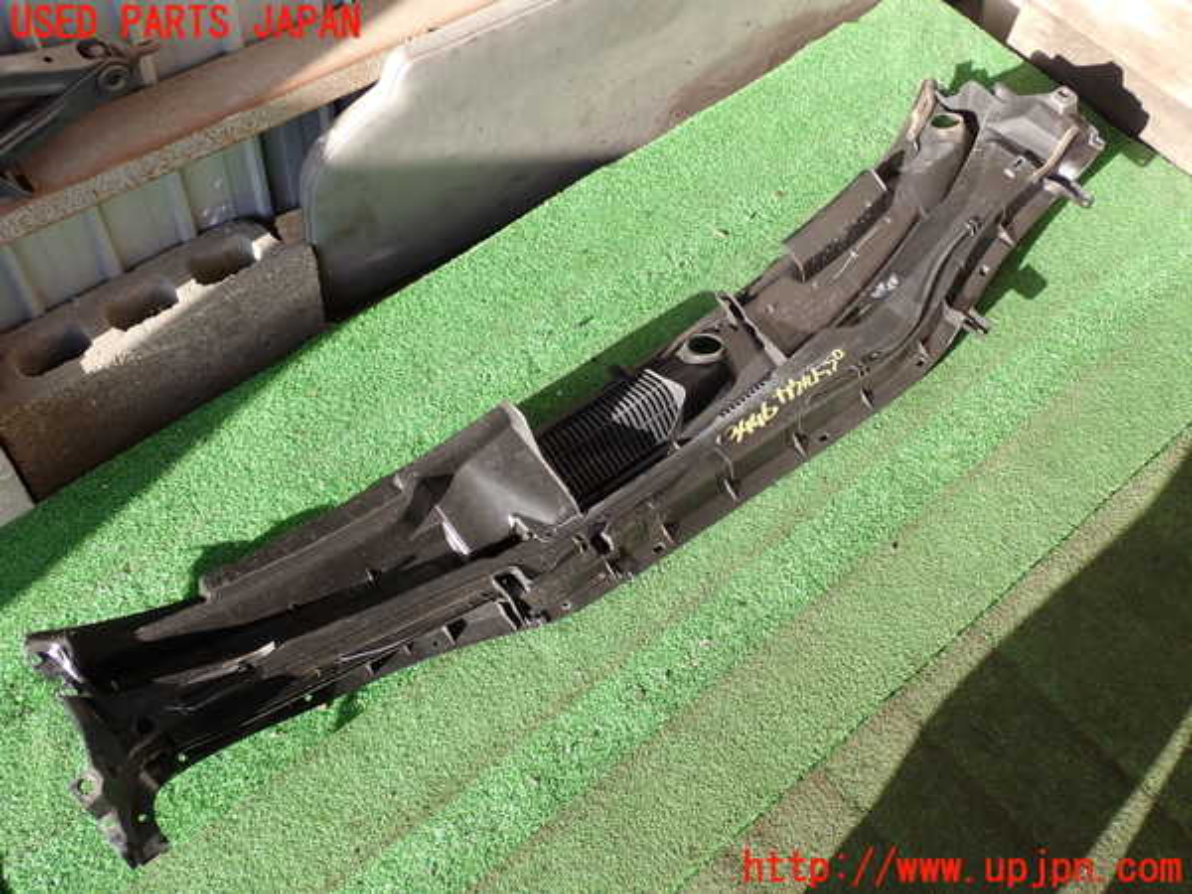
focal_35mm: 36
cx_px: 596
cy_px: 447
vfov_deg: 39.7
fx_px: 1240
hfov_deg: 51.4
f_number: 3.5
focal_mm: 6.37
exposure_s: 1/125
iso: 100
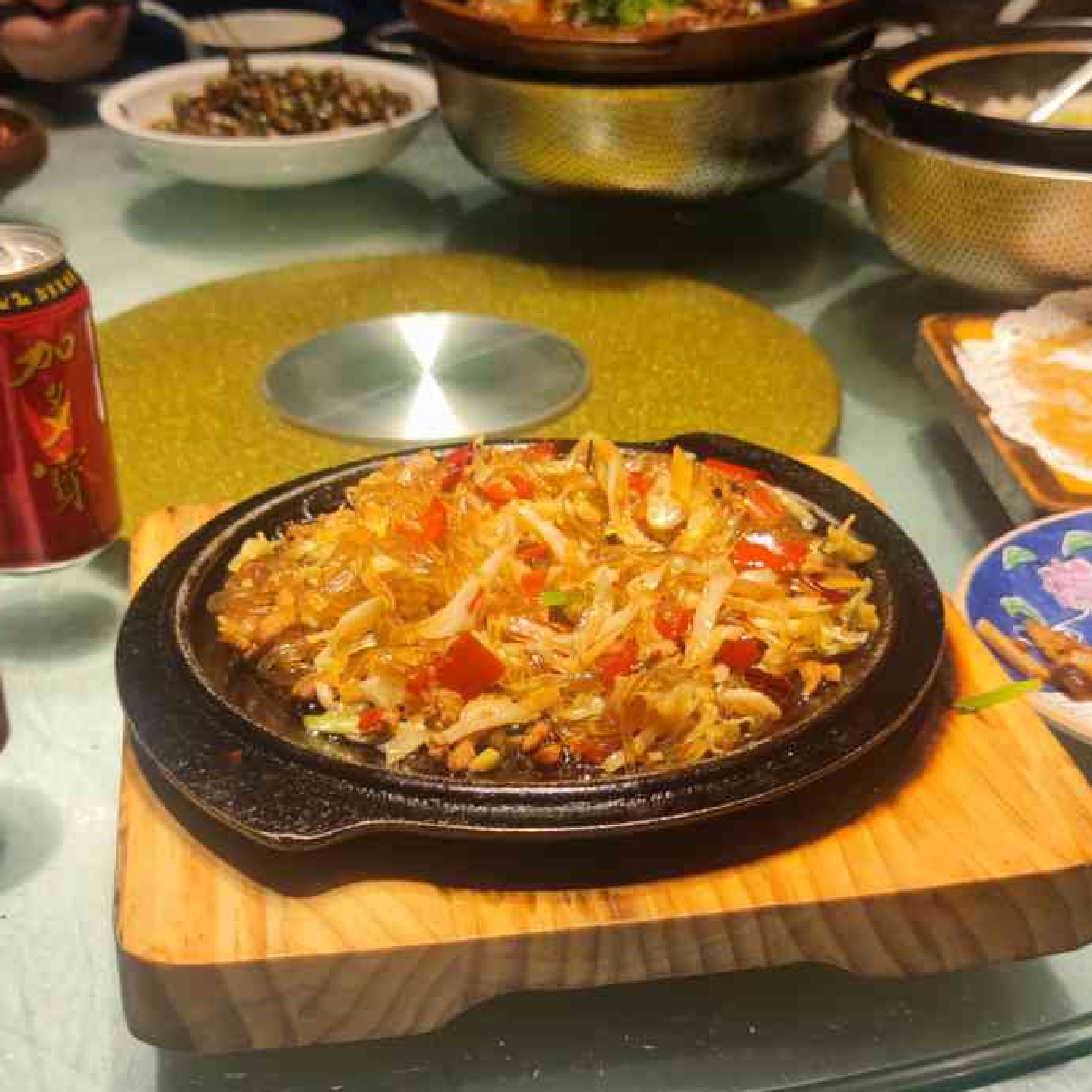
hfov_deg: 34.7
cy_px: 596
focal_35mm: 49
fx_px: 1749
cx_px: 541
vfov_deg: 34.7
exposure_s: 1/100
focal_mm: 6.72
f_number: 1.69
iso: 118
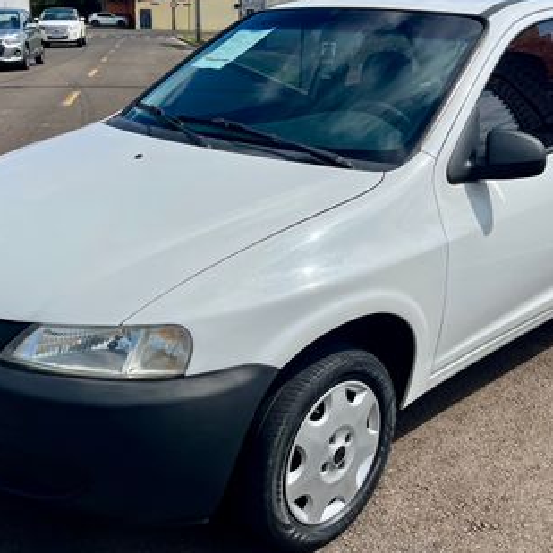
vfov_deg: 47.2
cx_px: 272
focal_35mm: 35
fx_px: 633
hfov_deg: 47.2
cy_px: 268
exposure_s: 1/8403
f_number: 1.6
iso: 50
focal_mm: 5.1
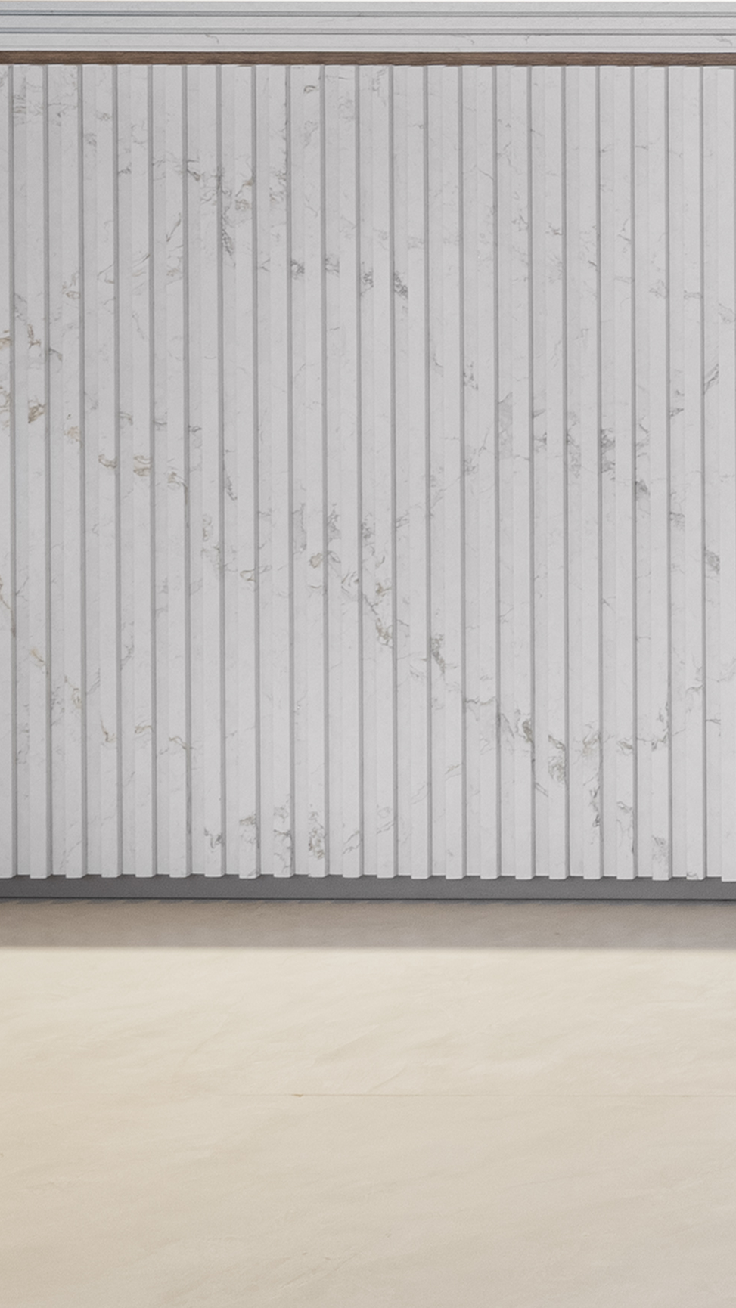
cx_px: 2255
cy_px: -408
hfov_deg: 9.0
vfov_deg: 18.5
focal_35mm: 108
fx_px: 3730
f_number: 10
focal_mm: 21.5
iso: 320
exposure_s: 1/1.67
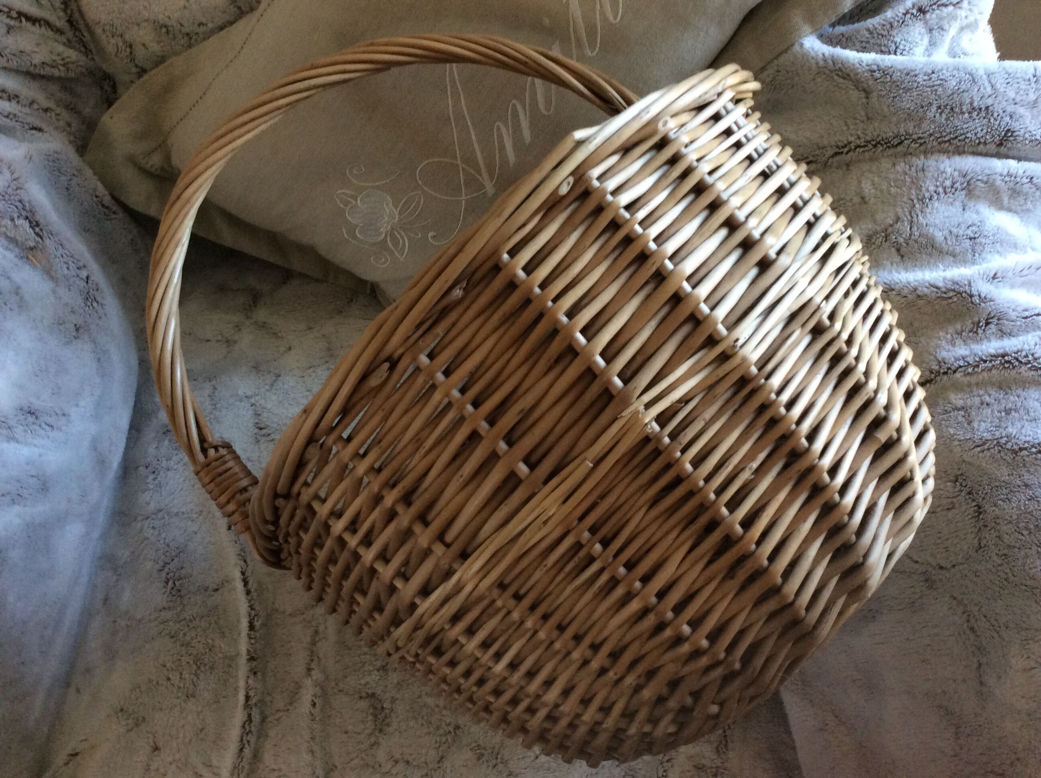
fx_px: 961
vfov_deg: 44.1
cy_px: 389
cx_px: 520
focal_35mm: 32
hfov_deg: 56.9
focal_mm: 3.3
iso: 125
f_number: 2.4
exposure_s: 1/25
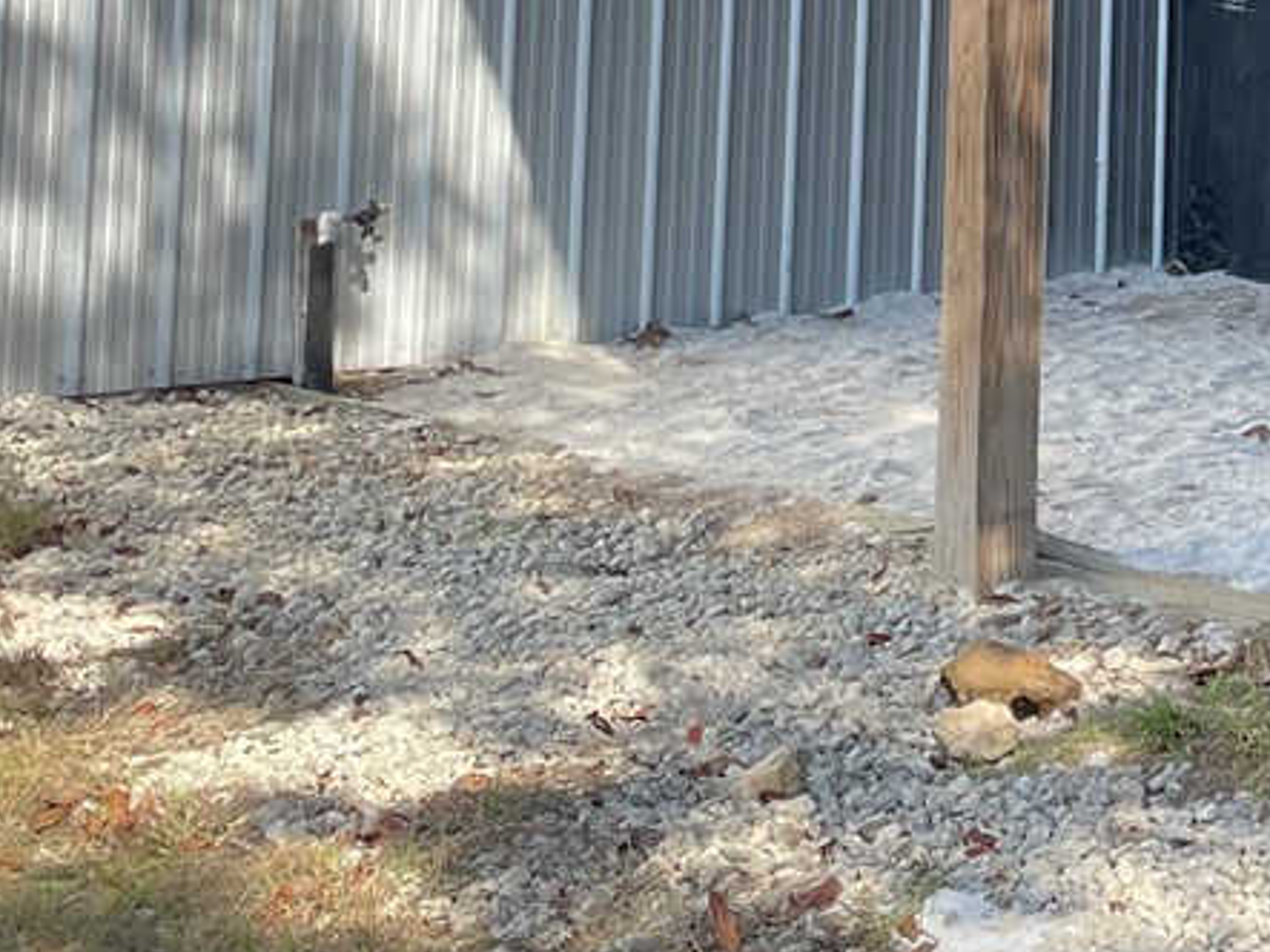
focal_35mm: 94
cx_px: 1600
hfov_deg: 19.4
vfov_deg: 14.7
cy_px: -439
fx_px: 3448
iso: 32
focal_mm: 4.2
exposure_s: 1/818
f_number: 1.6
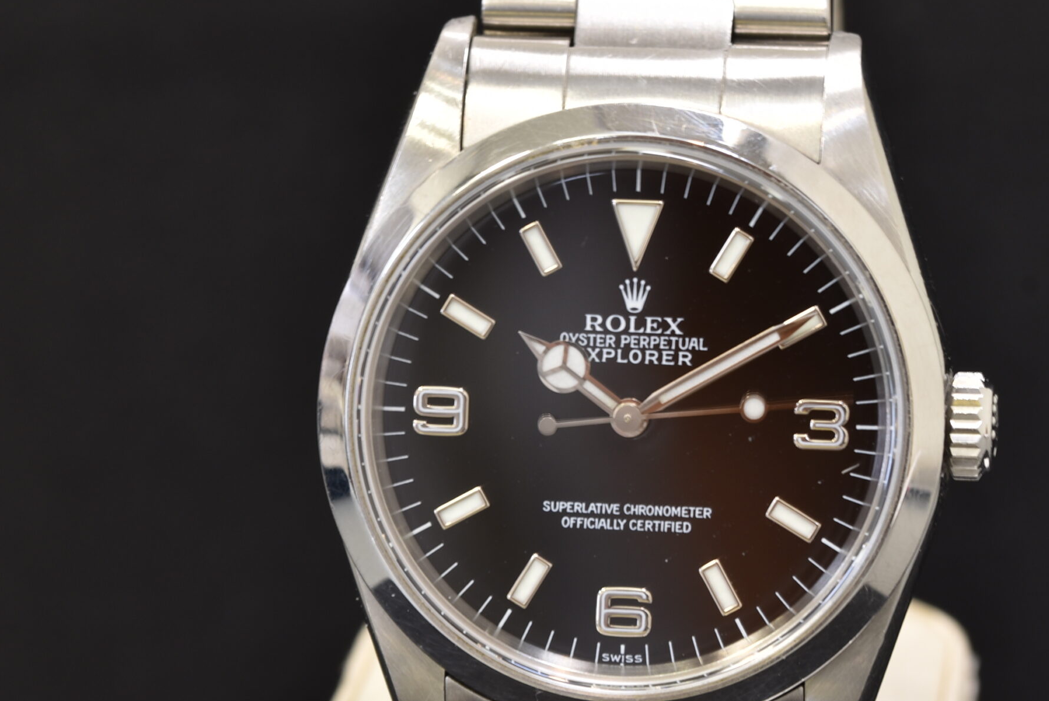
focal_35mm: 194
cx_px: 664
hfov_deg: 10.6
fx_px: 5658
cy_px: 356
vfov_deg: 7.1
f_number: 11
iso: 100
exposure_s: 1/2
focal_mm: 90
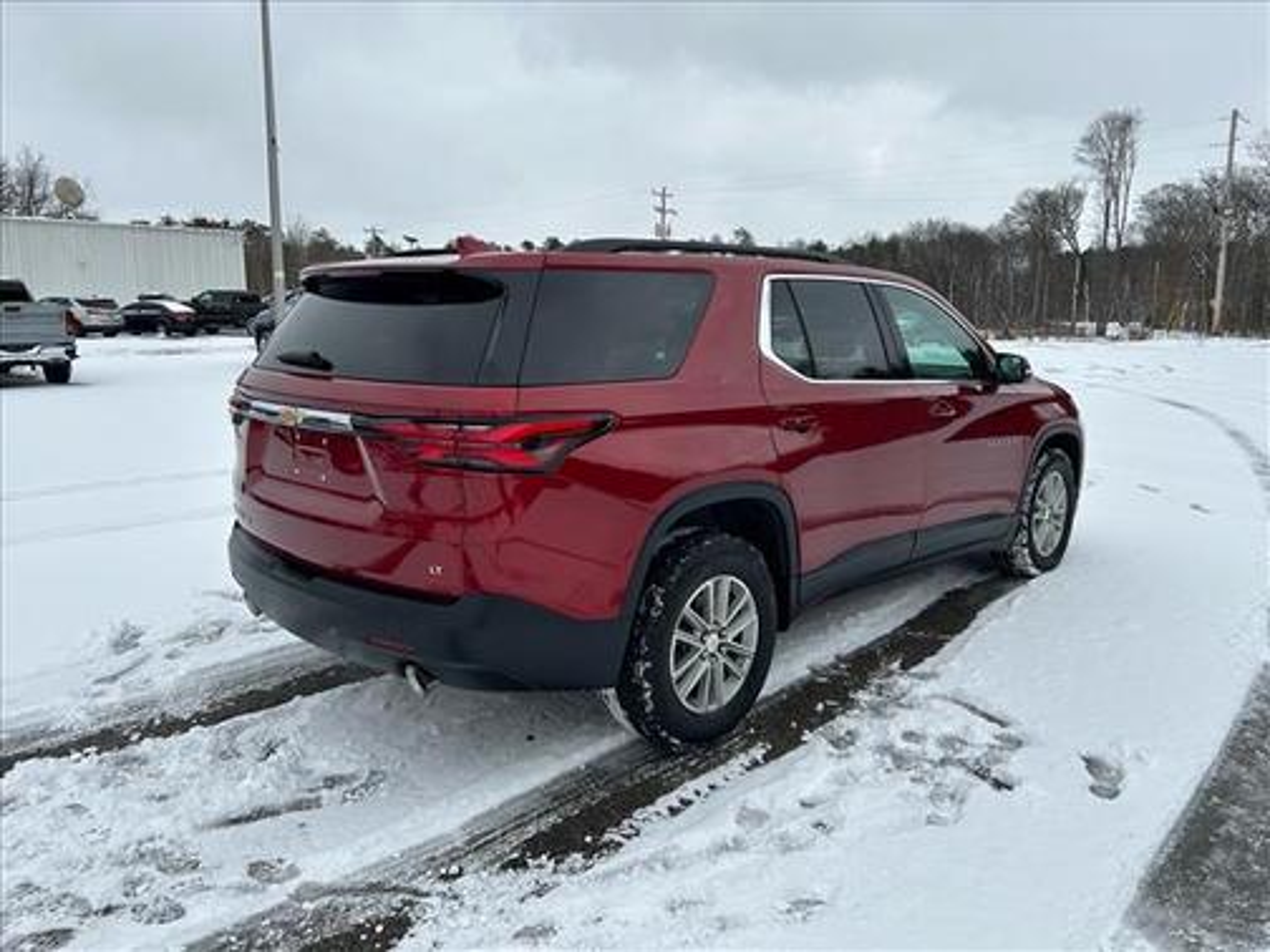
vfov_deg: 53.1
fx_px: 954
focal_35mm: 26
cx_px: 635
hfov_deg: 67.3
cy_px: 476
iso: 50
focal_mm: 5.7
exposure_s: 1/6211
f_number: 1.5
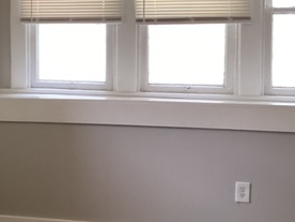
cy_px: 47
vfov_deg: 20.2
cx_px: -35
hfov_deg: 25.0
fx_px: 614
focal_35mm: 72
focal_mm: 3.3
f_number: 2.4
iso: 100
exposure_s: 1/50
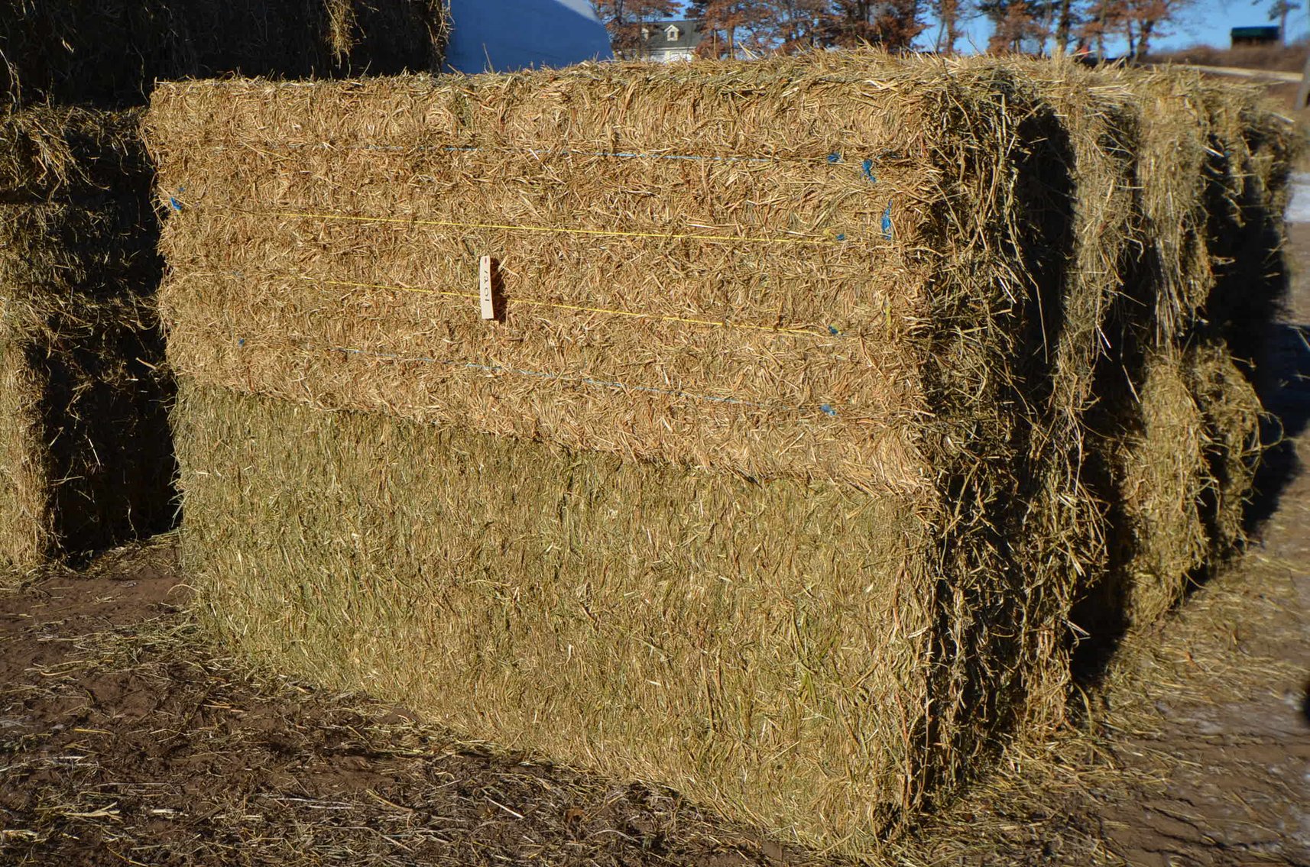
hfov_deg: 53.2
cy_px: 434
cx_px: 655
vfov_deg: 36.7
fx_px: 1307
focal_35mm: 36
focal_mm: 24
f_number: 9
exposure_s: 1/320
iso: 100
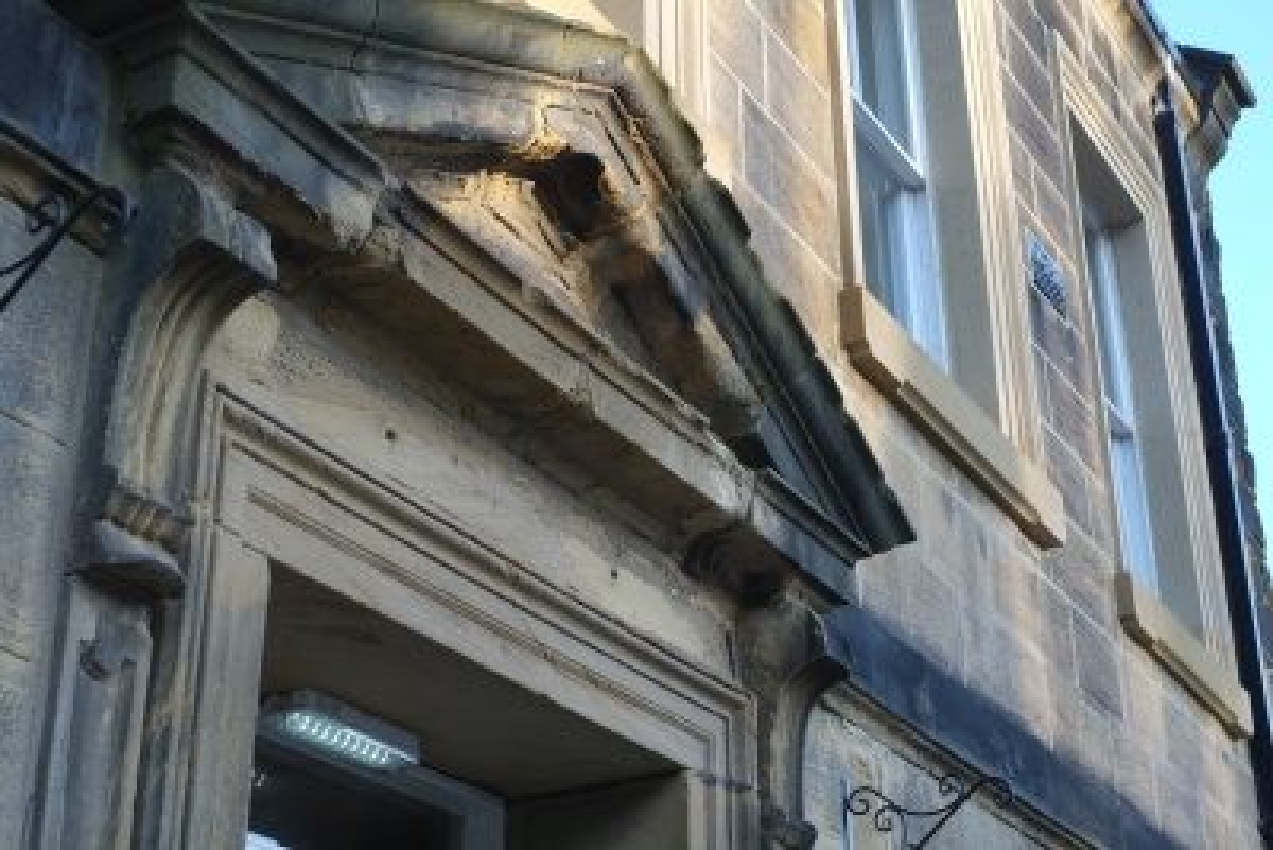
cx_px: 636
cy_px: 425
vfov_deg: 25.5
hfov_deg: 37.5
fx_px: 1875
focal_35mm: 53
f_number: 4
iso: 200
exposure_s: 1/125
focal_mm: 35
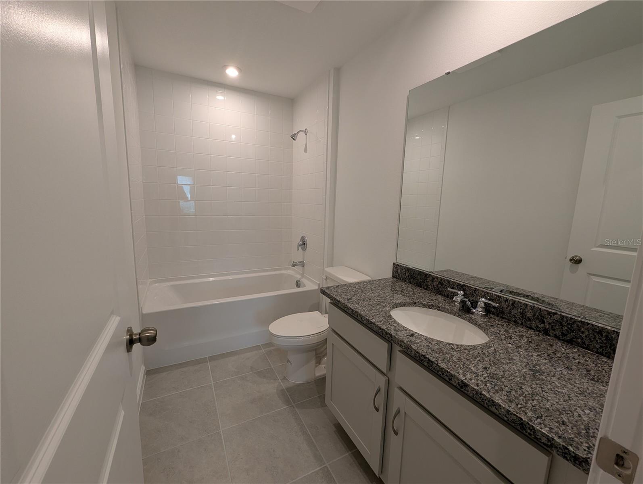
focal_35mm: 13
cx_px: 322
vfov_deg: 90.1
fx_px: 242
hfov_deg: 106.1
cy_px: 242
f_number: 2.2
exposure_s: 1/40
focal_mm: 1.95
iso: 50
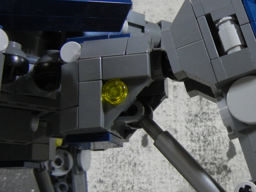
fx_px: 518
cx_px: 225
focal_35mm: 70
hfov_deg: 26.9
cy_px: 102
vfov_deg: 21.0
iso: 400
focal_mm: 5.4
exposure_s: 1/45.4
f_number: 3.5
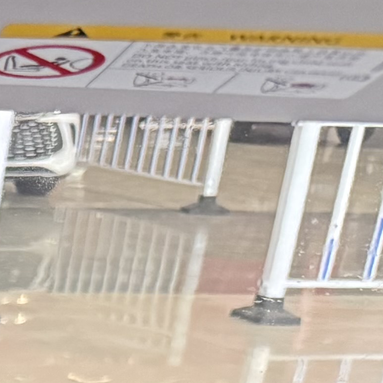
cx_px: -831
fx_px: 1953
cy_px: 979
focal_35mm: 156
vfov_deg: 9.7
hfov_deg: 8.8
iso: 400
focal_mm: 6.76
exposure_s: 1/60
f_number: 1.78
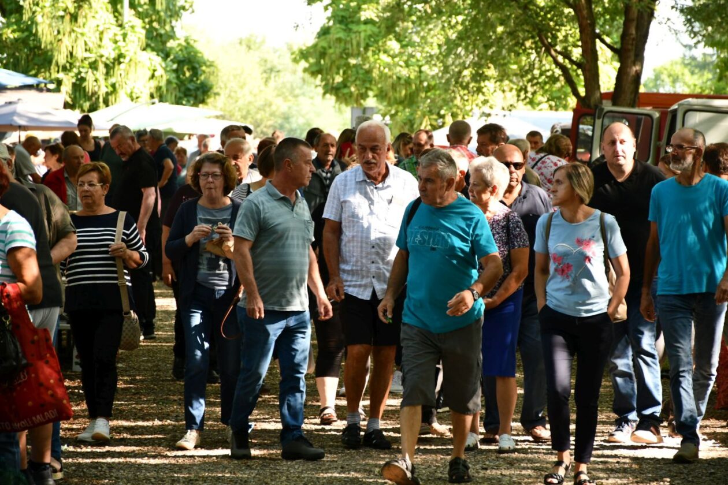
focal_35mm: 168
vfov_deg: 8.2
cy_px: 242
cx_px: 364
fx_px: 3397
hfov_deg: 12.2
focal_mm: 112
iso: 800
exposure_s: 1/160
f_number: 5.6
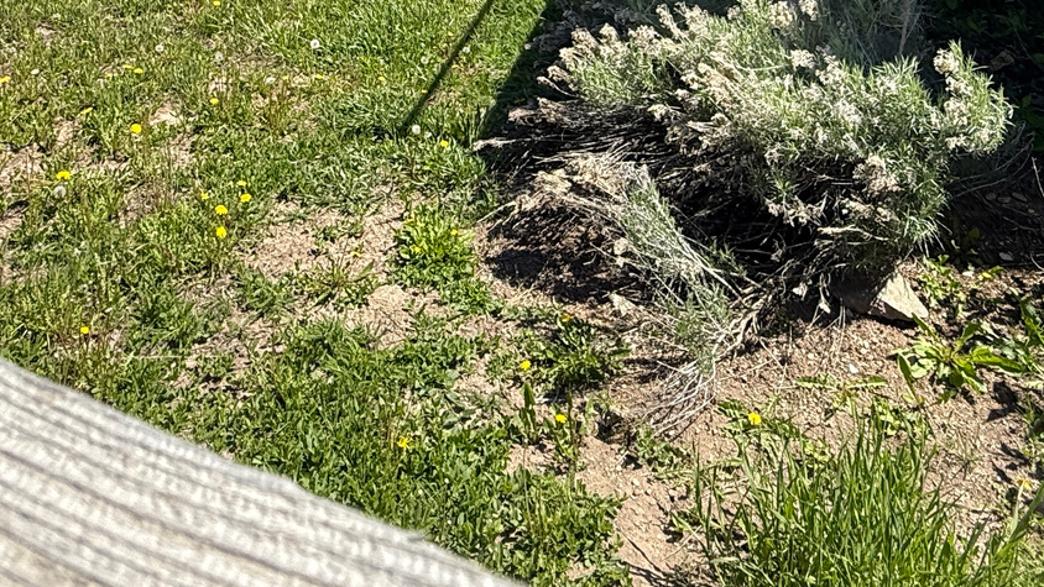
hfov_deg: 54.0
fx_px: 1024
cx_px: 498
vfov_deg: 27.6
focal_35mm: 37
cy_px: -142
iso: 50
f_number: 2.2
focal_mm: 2.22
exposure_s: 1/841
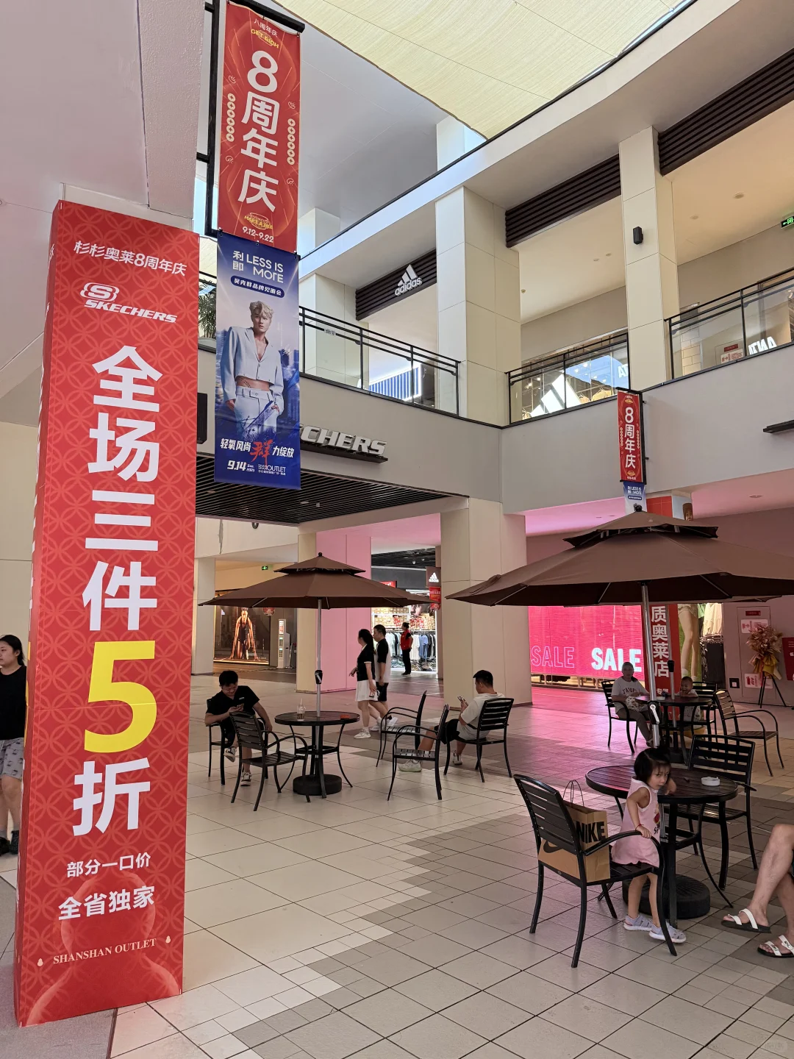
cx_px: 397
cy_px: 530
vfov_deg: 71.6
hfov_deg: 56.8
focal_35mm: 24
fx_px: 734
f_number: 1.78
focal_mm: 6.76
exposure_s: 1/120
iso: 250
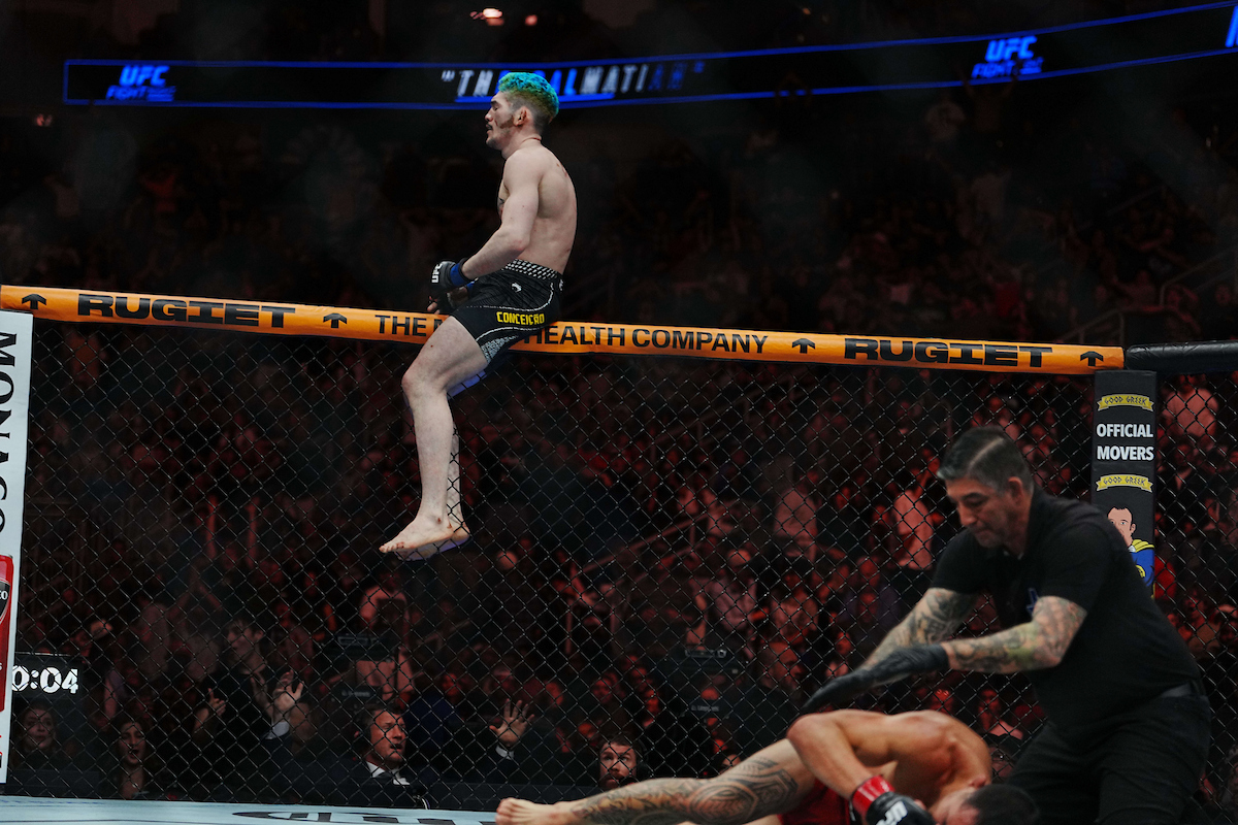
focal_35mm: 86
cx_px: 619
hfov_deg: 23.6
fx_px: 2957
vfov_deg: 15.9
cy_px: 412
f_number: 2.8
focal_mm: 86
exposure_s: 1/2000
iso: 1600
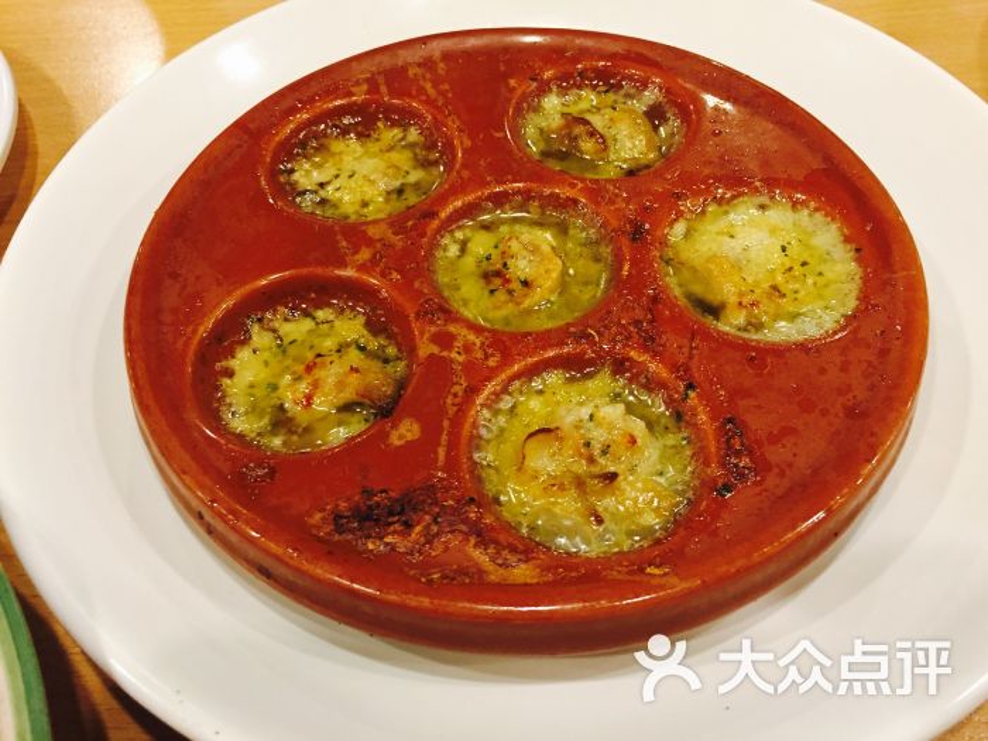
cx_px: 494
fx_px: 828
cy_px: 370
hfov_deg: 61.7
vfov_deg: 48.2
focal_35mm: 29
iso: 200
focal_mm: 4.15
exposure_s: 1/33
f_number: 2.2
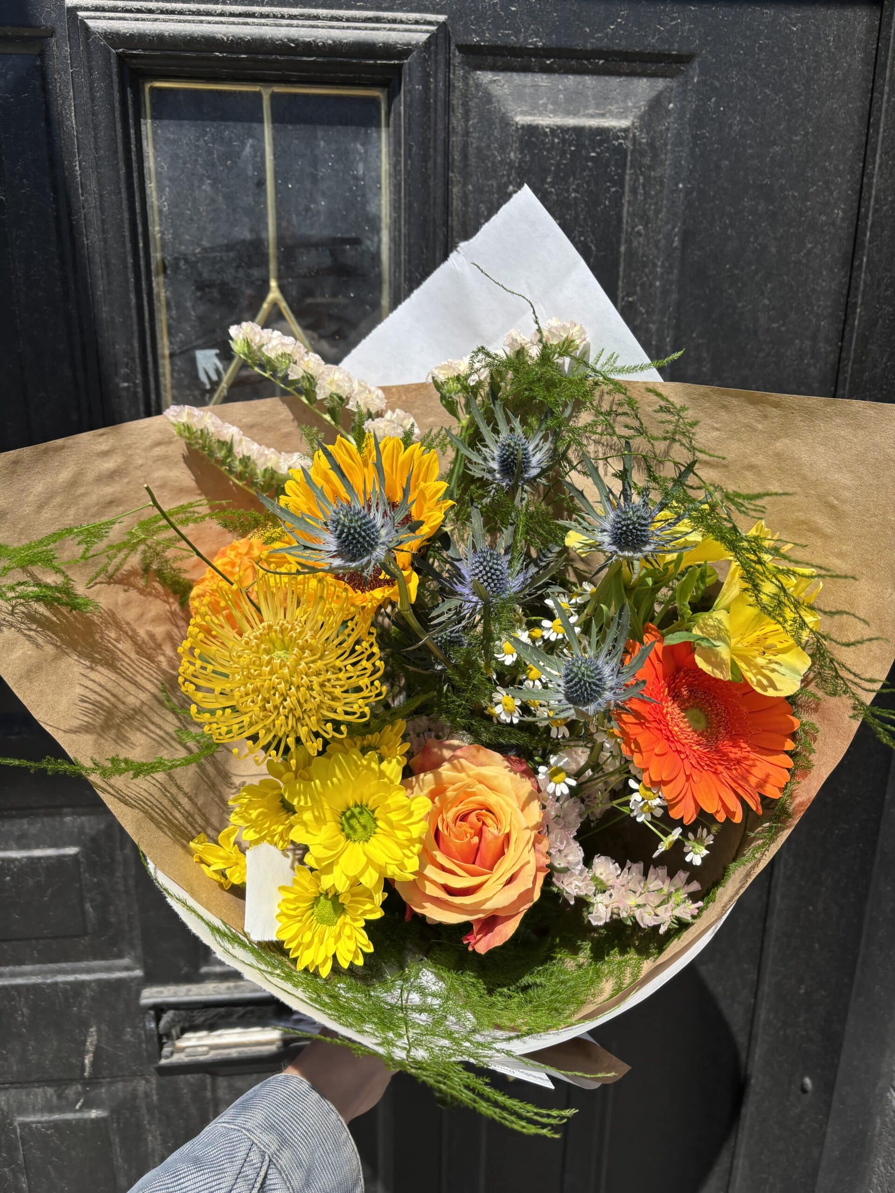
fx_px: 896
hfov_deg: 53.1
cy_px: 596
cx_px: 448
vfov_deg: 67.3
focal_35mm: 26
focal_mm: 5.96
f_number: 1.6
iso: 50
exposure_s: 1/3650
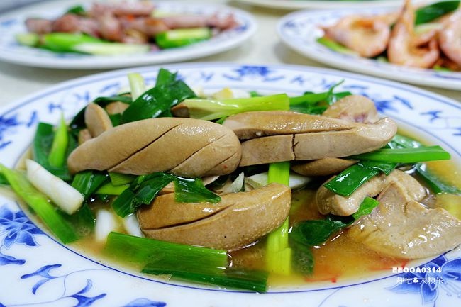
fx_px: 333
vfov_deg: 49.5
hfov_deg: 69.4
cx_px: 230
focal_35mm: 26
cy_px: 154
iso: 125
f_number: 2.5
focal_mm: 9.47
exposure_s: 1/30
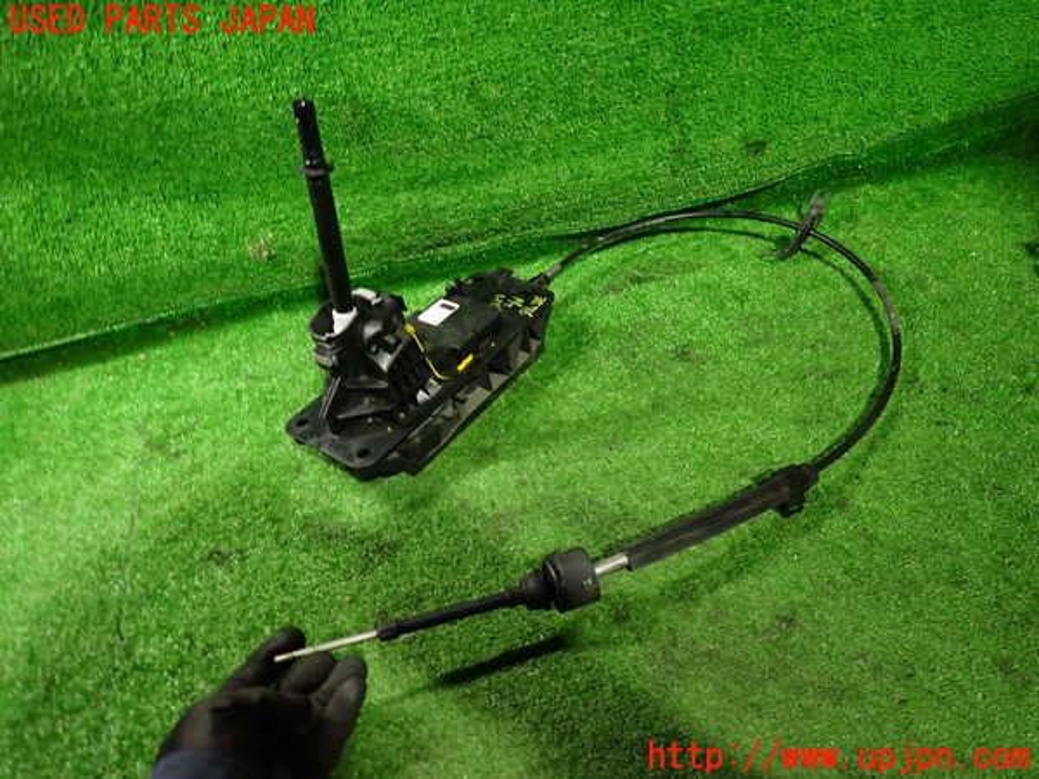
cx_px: 520
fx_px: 750
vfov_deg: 54.9
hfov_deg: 69.4
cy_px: 390
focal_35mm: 25
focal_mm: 4.5
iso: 500
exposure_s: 1/30
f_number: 2
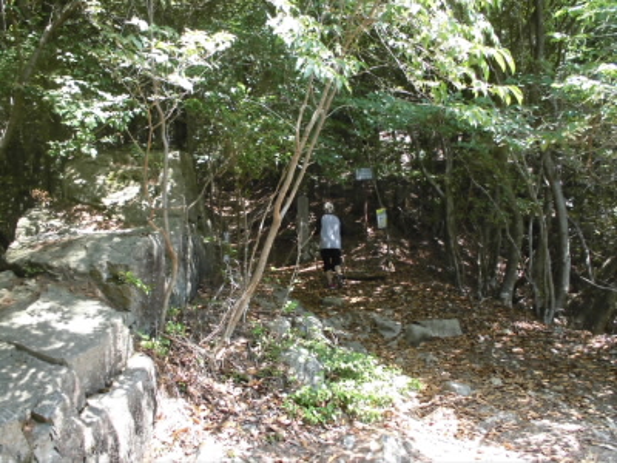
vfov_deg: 48.2
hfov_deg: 61.7
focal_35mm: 29
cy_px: 232
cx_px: 308
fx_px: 517
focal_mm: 5.3
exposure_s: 1/60
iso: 100
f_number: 3.7
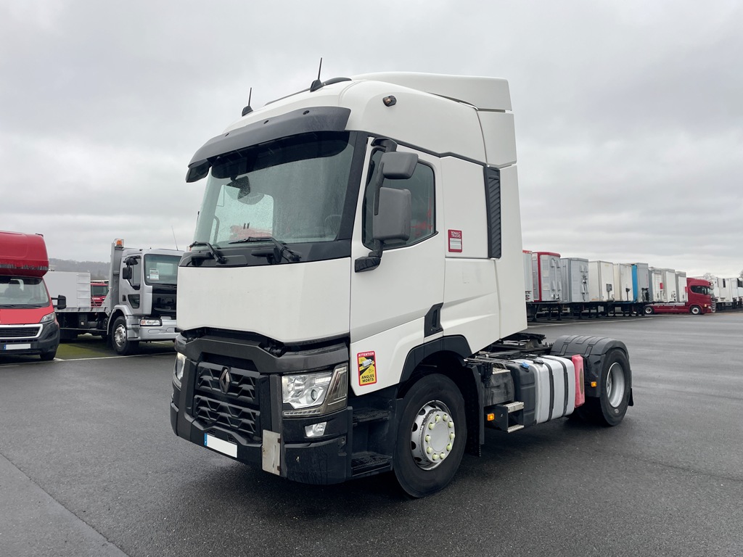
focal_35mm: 26
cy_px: 278
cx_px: 372
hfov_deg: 67.3
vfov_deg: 53.1
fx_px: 558
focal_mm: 4.2
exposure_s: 1/264
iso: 32
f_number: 1.6
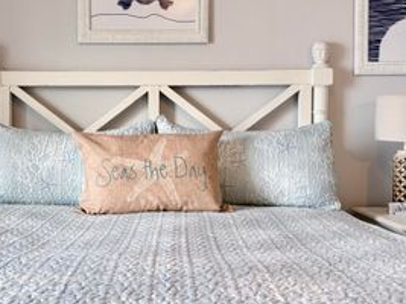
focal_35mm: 45
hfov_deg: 41.7
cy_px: 138
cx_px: 143
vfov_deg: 32.1
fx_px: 528
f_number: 1.78
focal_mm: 6.76
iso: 160
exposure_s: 1/60
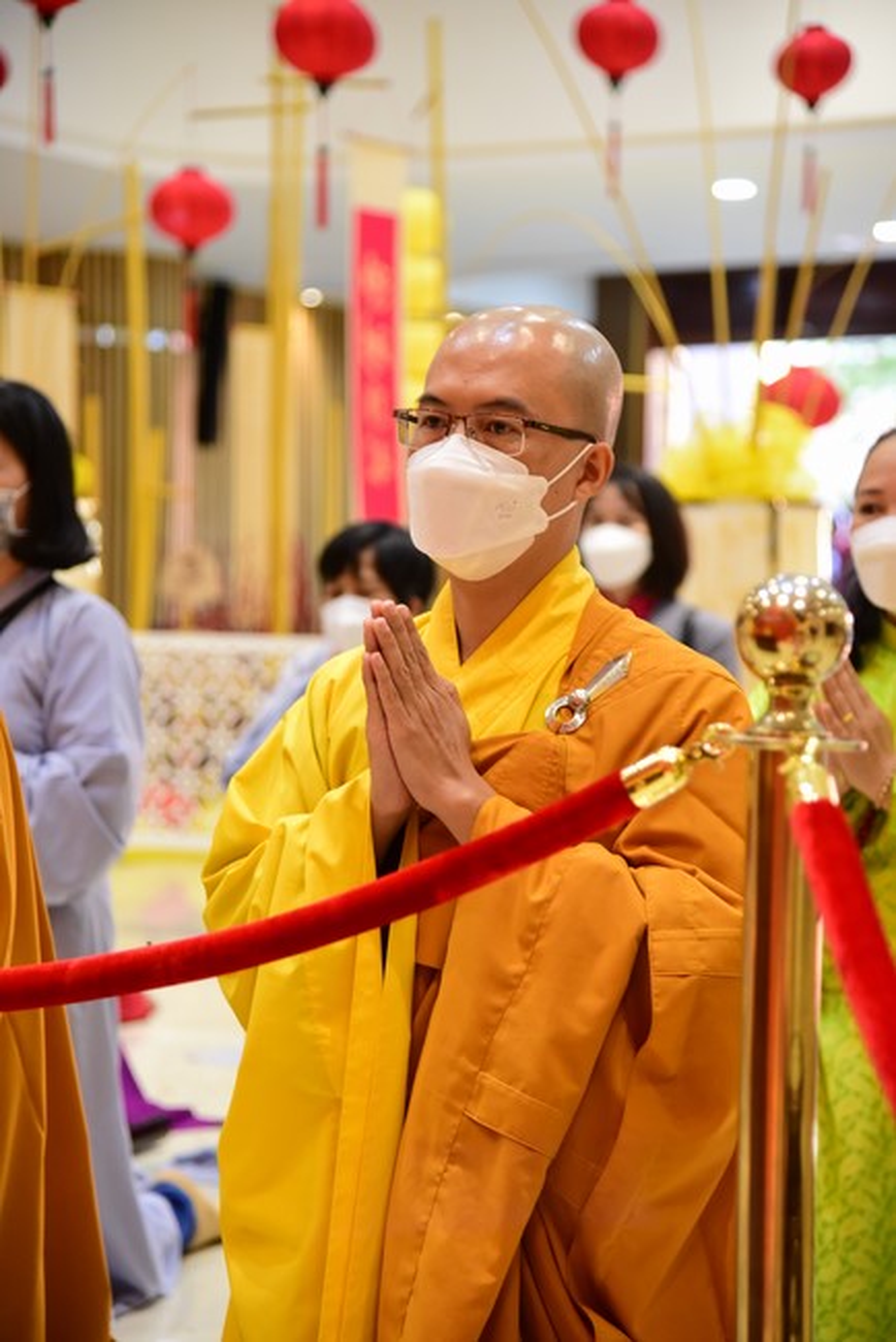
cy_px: 671
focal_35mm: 86
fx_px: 3207
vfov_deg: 23.6
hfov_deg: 15.9
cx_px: 448
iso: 2500
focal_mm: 86
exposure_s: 1/125
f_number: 4
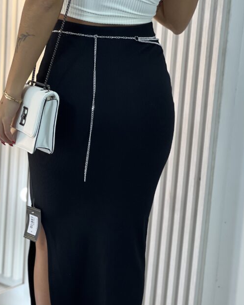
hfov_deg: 13.8
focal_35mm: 112
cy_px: 203
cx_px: 101
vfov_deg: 17.1
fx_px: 1011
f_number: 2.8
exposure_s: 1/120
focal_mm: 9
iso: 80
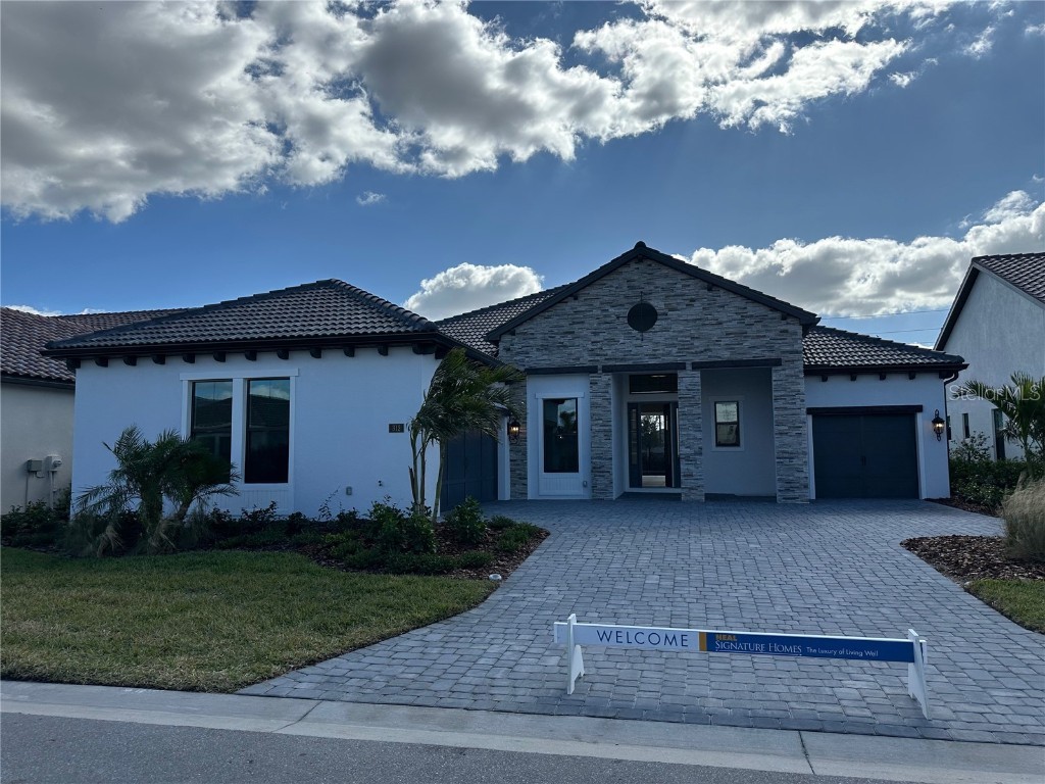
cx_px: 522
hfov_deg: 71.6
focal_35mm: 24
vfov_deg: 56.8
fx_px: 725
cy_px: 392
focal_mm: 6.86
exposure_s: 1/8197
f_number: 1.78
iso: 80
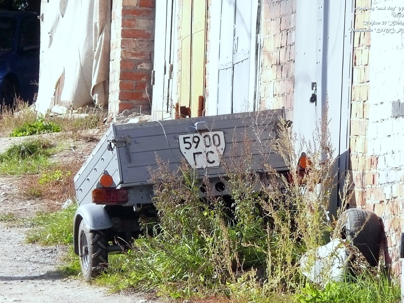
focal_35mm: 514
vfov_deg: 2.9
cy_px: 160
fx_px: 5999
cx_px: 206
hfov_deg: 3.9
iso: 400
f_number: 5.6
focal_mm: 88.8
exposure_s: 1/800
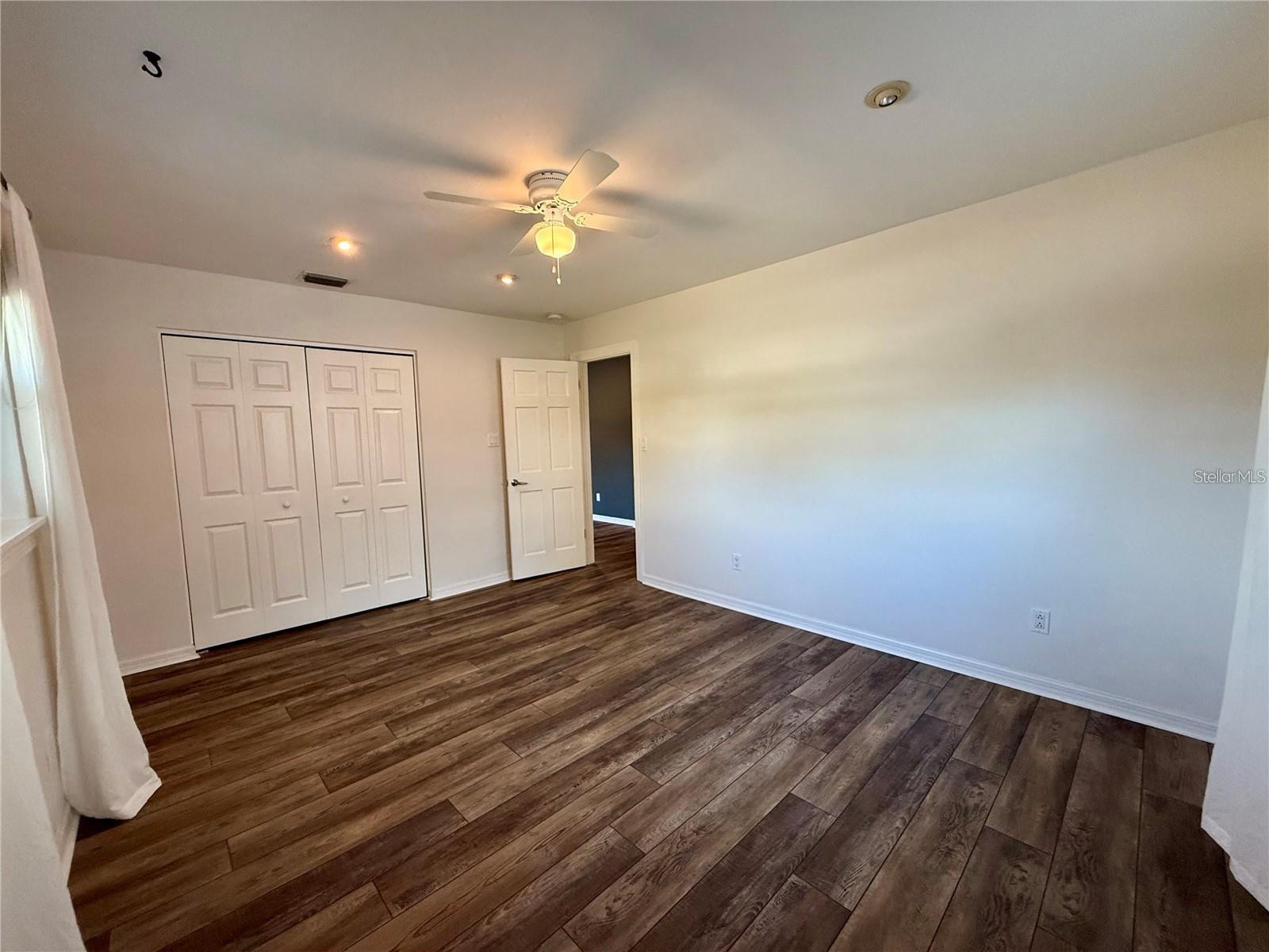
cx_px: 634
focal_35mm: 14
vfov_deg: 85.7
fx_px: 513
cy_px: 476
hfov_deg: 102.1
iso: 320
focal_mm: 2.22
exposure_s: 1/120
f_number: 2.2
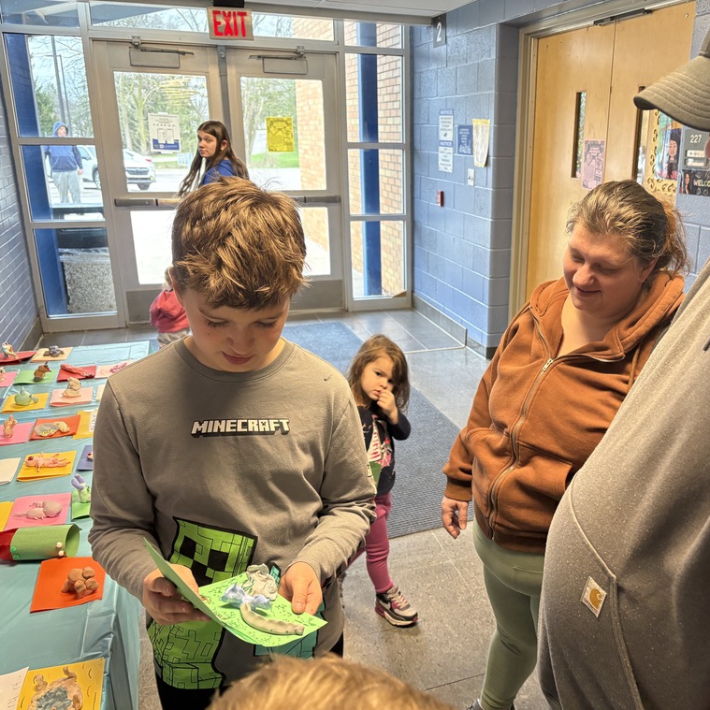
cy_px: 355
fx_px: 719
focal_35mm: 31
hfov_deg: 51.7
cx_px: 461
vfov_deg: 52.5
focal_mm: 5.96
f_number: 1.6
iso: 250
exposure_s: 1/60
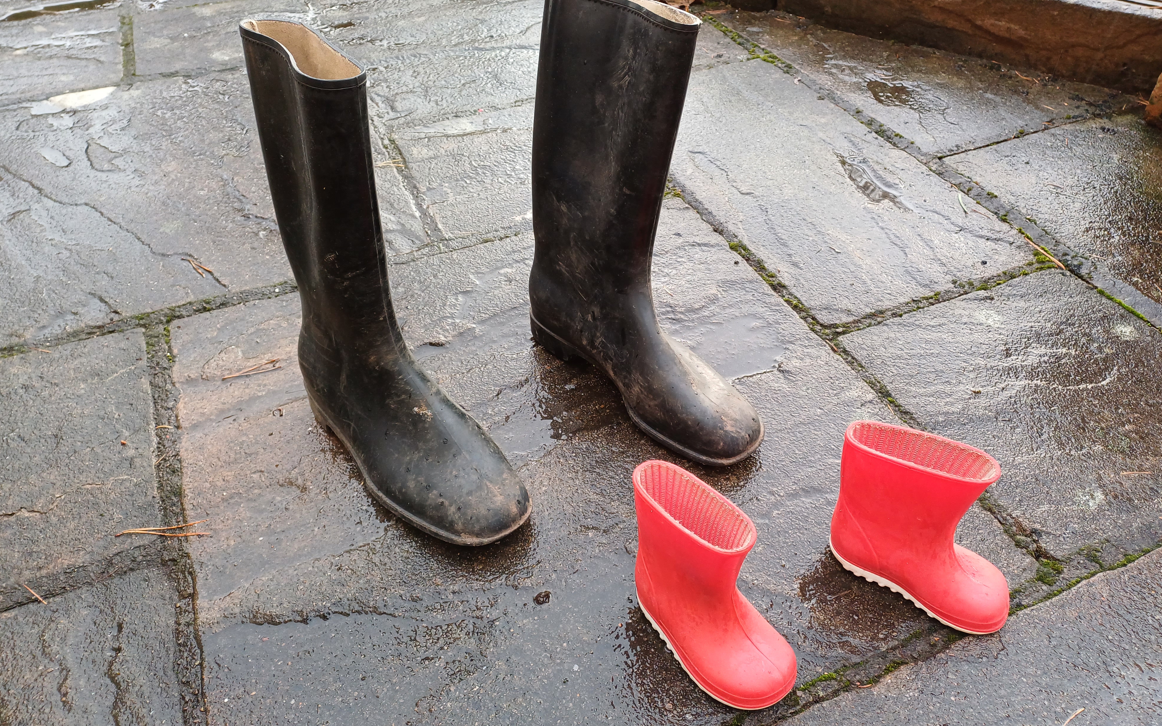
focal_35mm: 27
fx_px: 855
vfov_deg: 46.0
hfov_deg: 68.4
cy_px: 335
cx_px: 586
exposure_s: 1/50
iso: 125
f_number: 1.8
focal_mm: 4.65
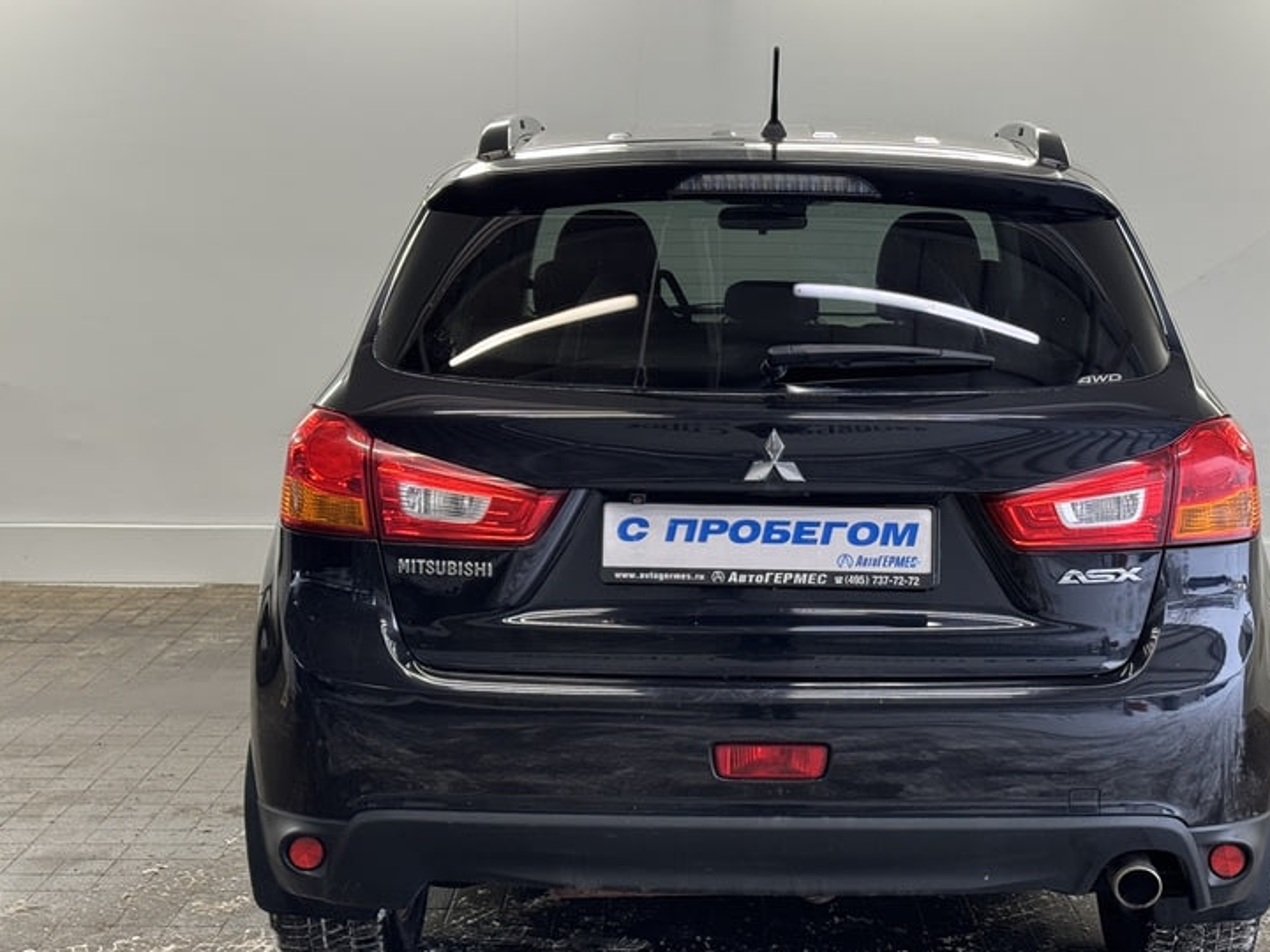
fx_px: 2201
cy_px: 502
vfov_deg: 24.4
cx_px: 776
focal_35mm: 60
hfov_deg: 32.1
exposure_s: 1/100
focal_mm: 6.76
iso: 80
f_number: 1.78
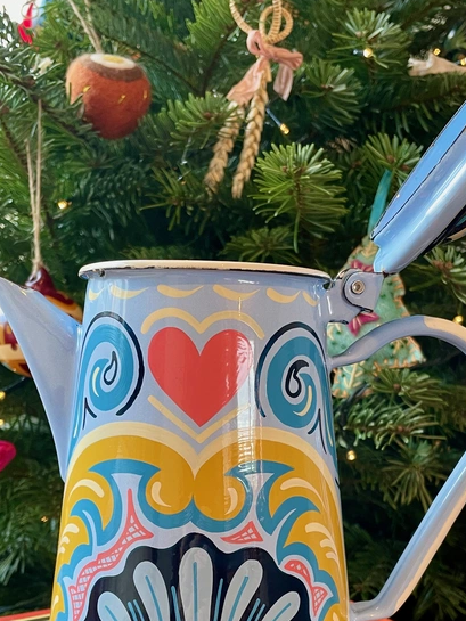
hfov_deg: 34.3
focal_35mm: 42
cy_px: 441
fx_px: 754
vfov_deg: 43.8
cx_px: 257
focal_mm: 4.2
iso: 125
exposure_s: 1/62
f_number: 1.6
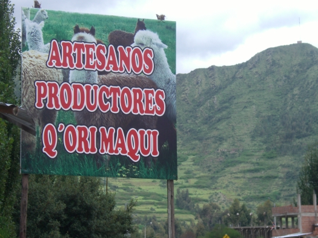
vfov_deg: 10.7
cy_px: 125
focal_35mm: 139
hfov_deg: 14.2
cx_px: 173
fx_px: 1277
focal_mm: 23.7
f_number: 5.4
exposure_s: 1/200
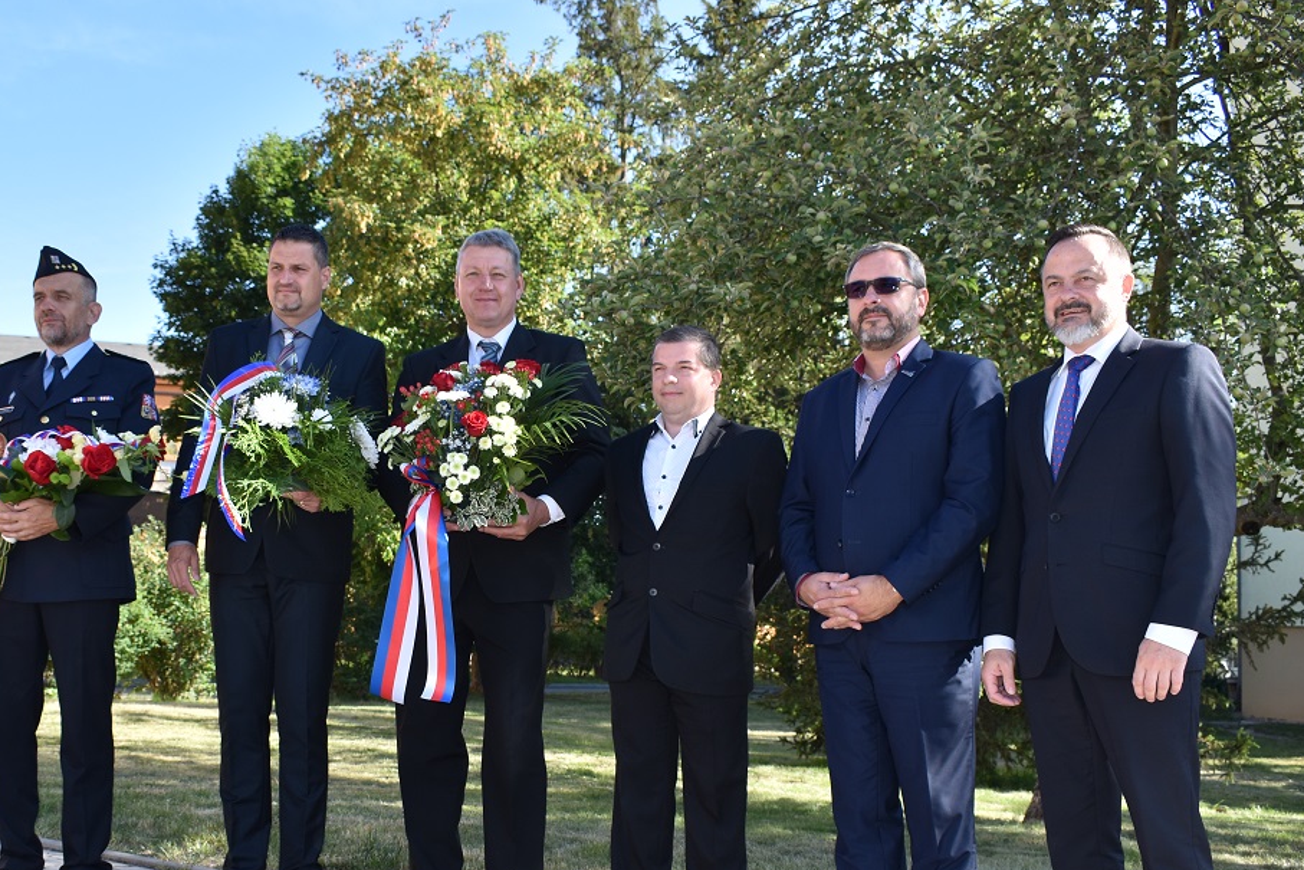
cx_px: 506
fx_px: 1509
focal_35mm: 42
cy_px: 544
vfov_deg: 32.0
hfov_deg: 46.4
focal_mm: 21
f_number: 5.6
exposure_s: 1/200
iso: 100
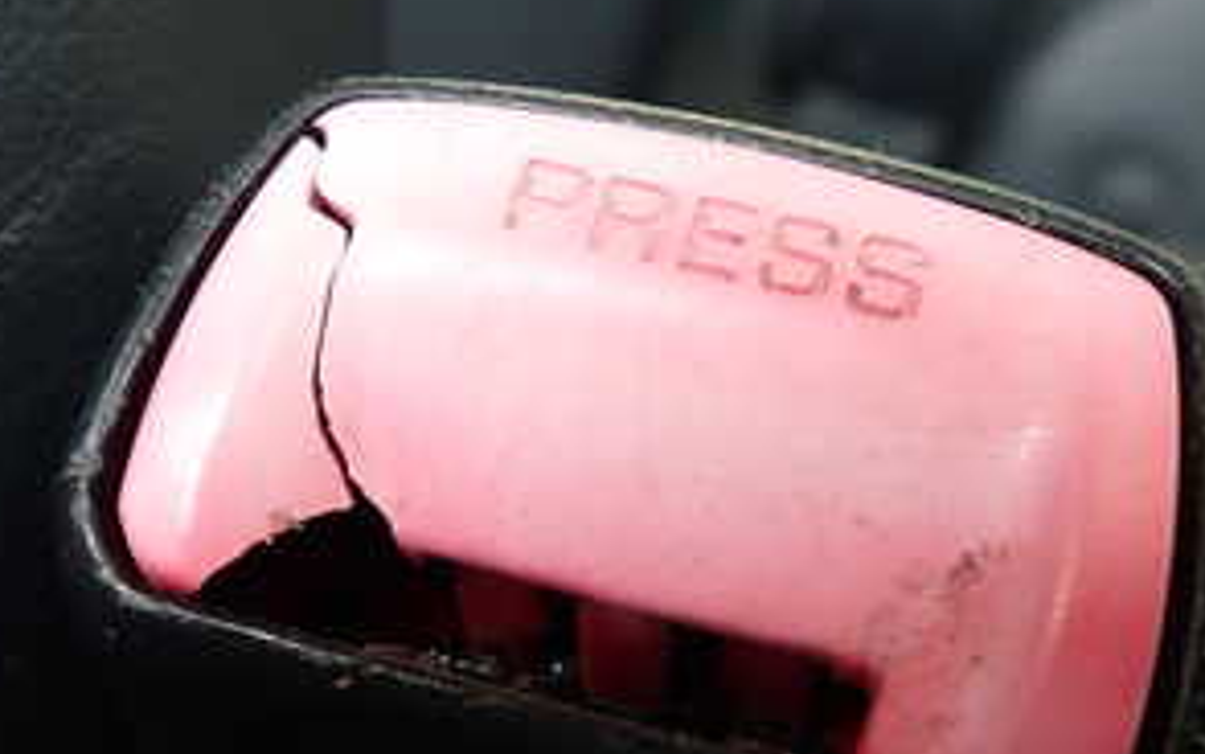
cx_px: 578
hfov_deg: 37.5
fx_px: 1774
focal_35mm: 54
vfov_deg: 23.9
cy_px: 463
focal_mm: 4.5
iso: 200
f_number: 2
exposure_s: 1/60
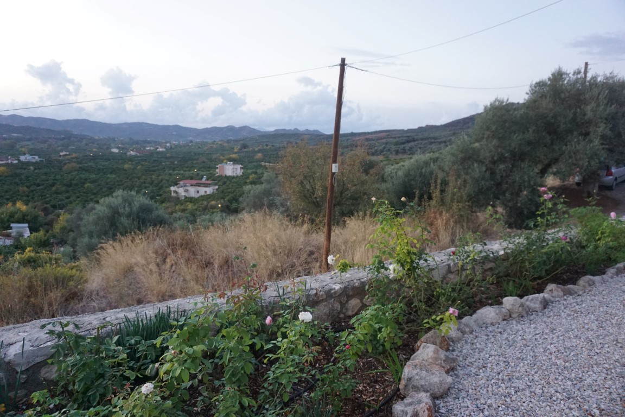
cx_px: 312
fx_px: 417
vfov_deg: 53.1
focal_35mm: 24
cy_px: 208
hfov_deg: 73.7
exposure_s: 1/160
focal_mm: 16
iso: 1250
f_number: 4
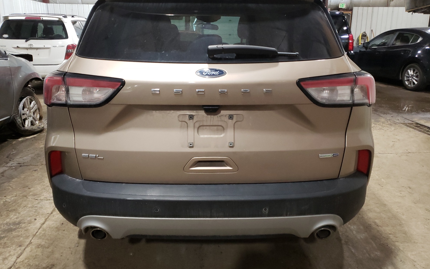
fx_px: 328
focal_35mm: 28
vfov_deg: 44.4
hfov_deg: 66.5
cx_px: 215
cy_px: 115
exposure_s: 1/60.2
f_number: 1.5
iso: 325
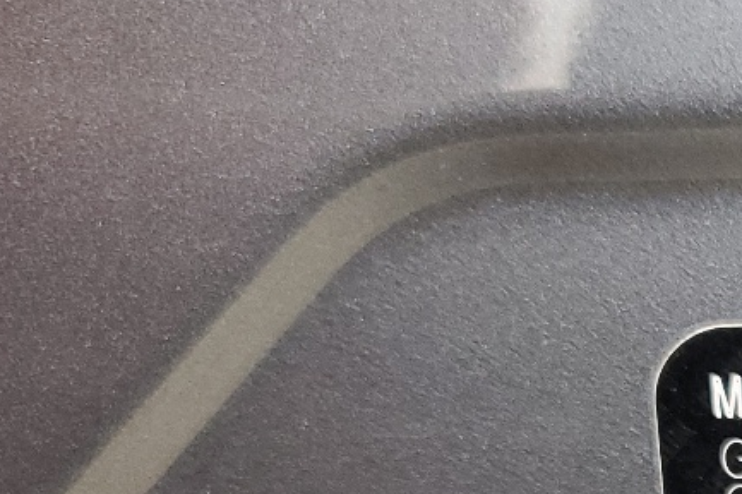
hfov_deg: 17.6
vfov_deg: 12.7
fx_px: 2059
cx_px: 1210
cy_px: 832
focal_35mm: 100
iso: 79
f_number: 1.5
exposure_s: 1/120
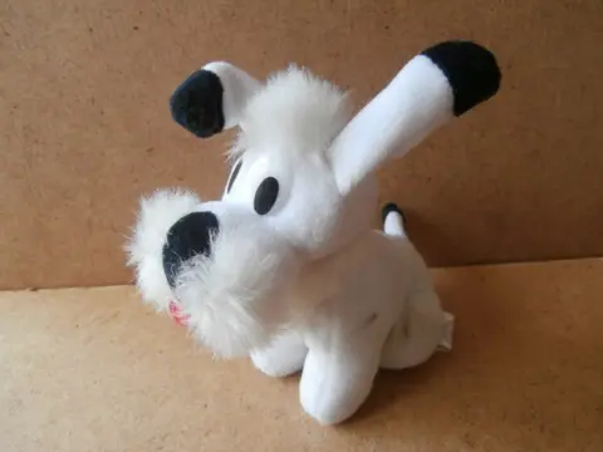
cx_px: 302
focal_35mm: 24
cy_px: 226
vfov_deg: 56.8
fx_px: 418
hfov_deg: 71.6
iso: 160
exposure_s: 1/30
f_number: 3
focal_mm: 4.2
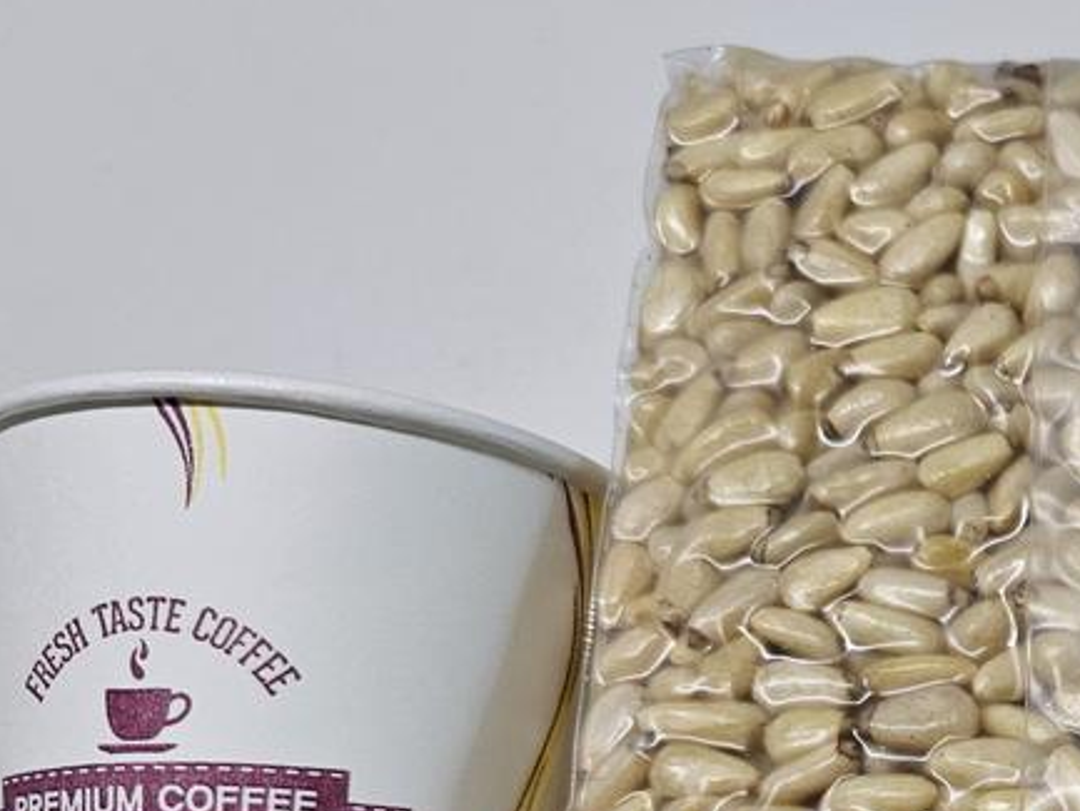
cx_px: 1349
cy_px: 886
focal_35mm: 68
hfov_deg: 25.2
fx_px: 2122
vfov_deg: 20.6
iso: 125
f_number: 1.7
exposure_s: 1/120
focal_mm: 6.3
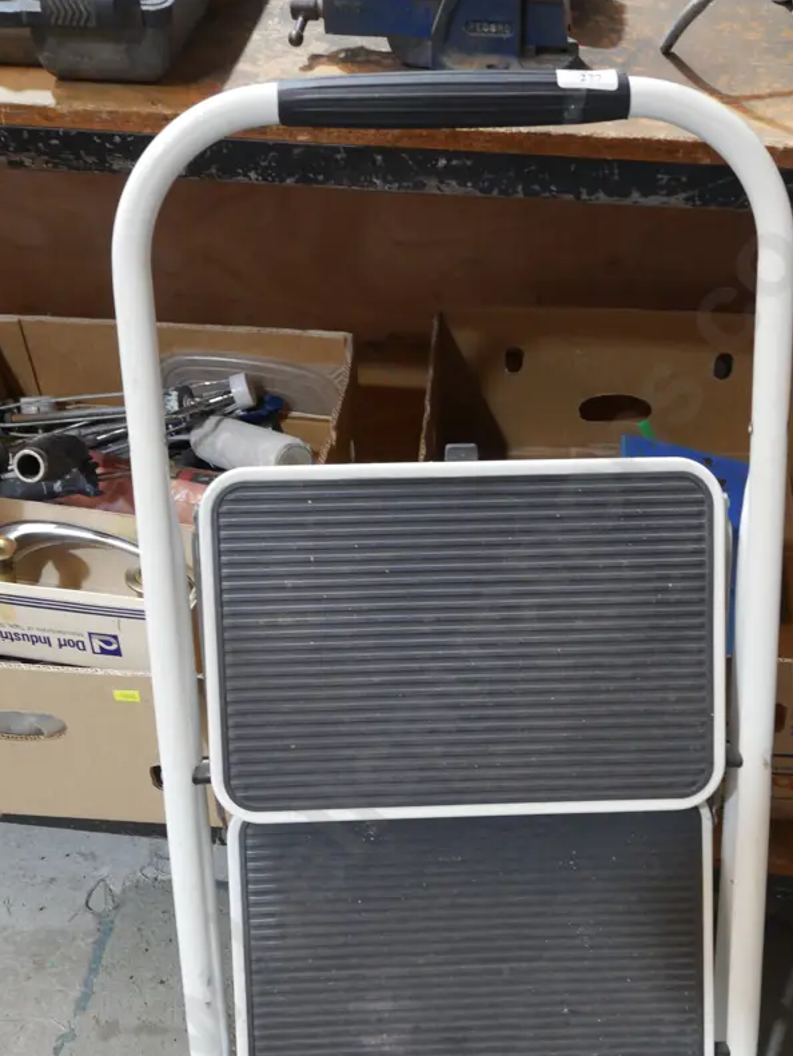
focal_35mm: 44
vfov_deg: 42.6
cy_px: 659
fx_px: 1343
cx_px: 471
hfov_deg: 32.8
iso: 1000
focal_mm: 17
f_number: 4.5
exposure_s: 1/60
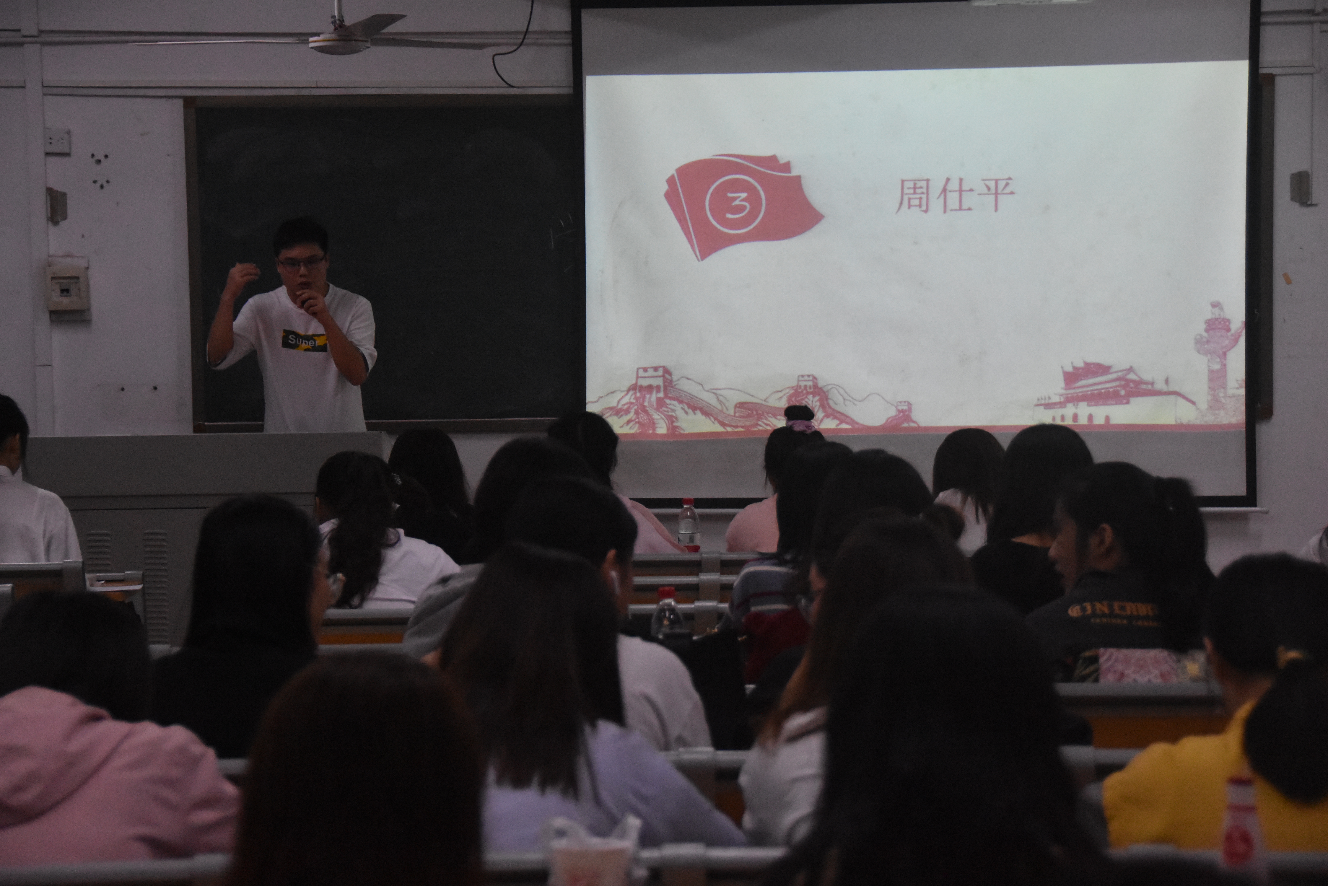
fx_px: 3597
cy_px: 443
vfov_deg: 14.0
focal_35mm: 98
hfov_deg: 20.9
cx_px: 664
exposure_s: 1/250
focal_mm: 65
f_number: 5
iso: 4500
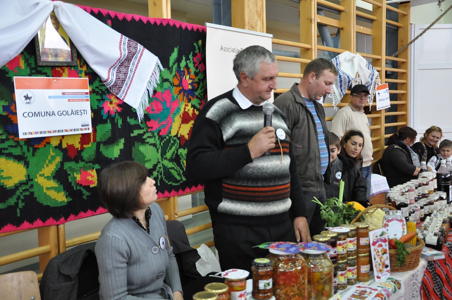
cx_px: 226
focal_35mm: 39
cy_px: 150
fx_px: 489
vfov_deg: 34.1
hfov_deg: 49.6
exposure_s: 1/125
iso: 1600
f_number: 4
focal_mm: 26
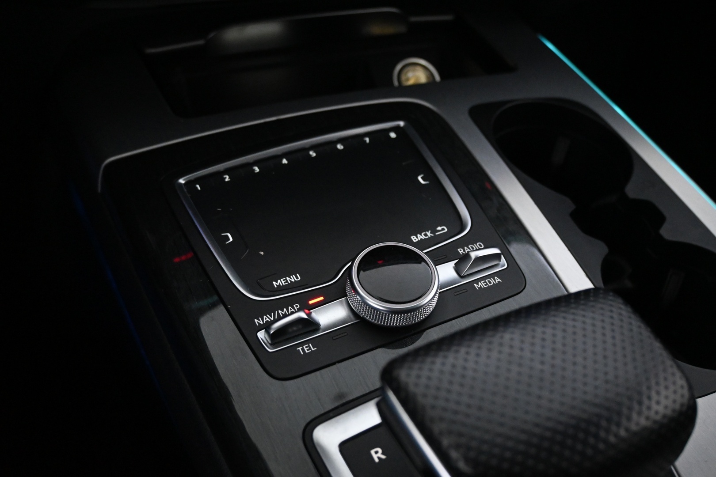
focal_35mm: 34
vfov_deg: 38.4
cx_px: 358
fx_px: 686
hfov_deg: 55.1
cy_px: 238
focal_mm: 23
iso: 5000
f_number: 4.2
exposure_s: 1/40
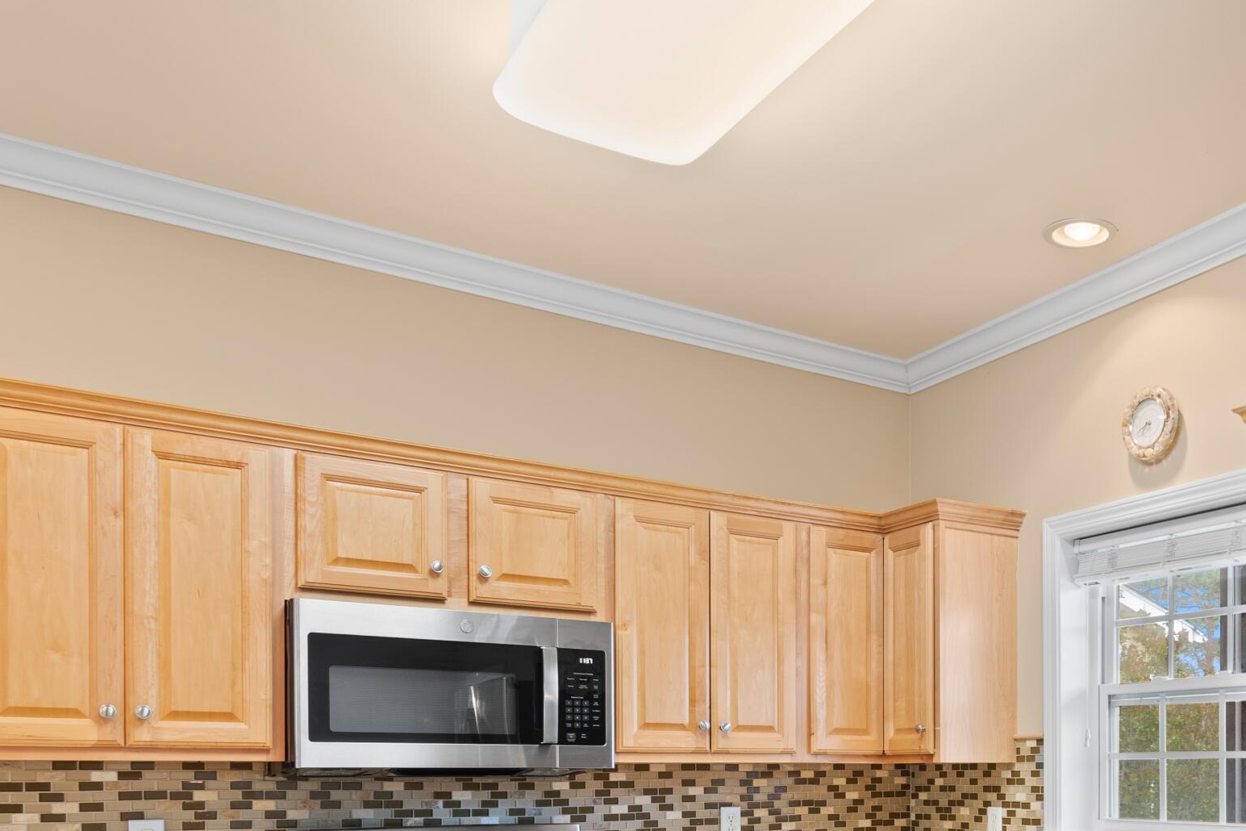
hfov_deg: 53.0
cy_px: 797
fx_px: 1142
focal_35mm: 33
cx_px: 1018
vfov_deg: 36.6
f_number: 4.8
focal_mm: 11.5
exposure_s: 1/3
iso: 100
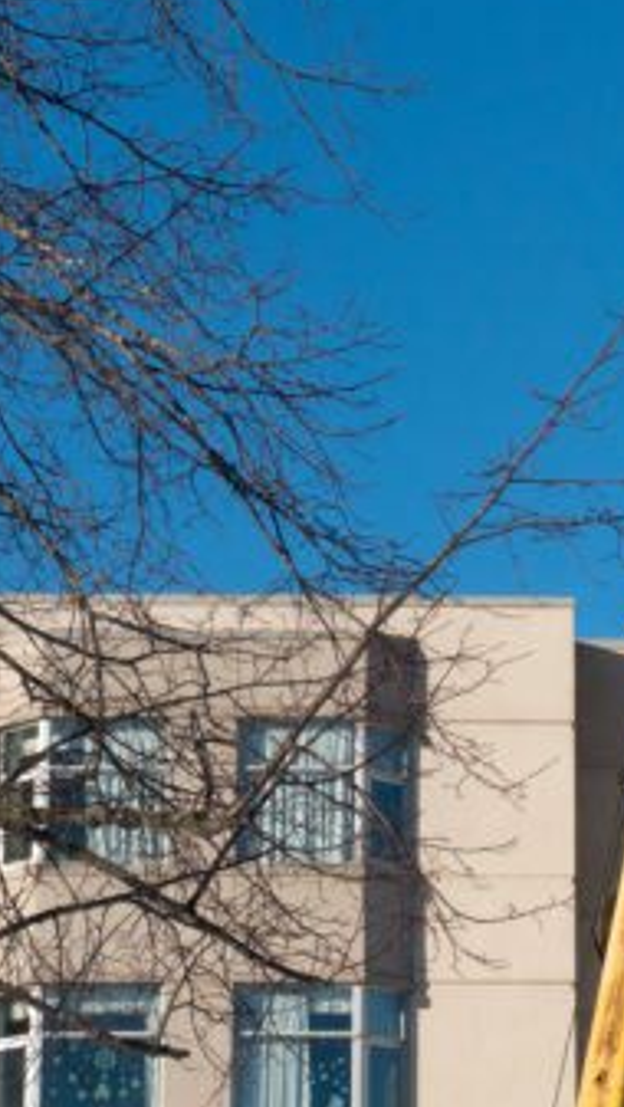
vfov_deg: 12.9
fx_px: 4904
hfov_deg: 7.2
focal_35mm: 167
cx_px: 933
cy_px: 374
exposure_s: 1/400
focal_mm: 25.7
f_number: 8
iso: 125
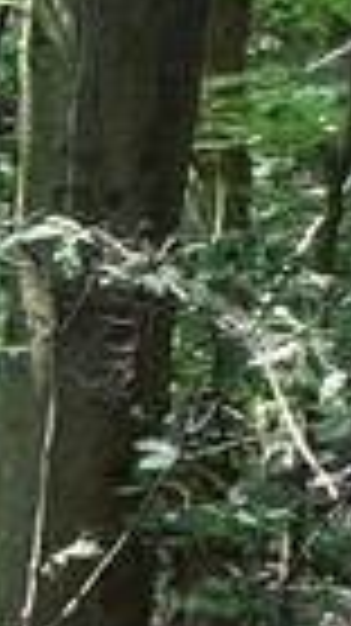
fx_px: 3663
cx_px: -551
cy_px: 574
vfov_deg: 9.7
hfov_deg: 5.3
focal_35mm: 221
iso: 400
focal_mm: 18
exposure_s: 1/100
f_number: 5
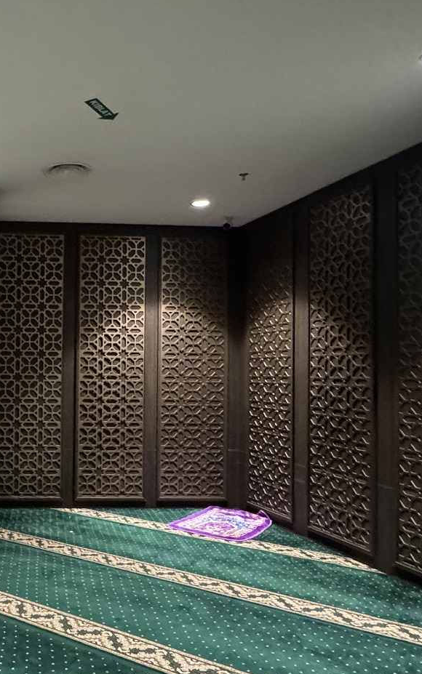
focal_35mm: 32
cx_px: -44
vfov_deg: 59.5
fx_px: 588
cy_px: 368
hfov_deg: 34.1
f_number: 2.2
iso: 1000
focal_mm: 2.22
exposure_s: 1/50
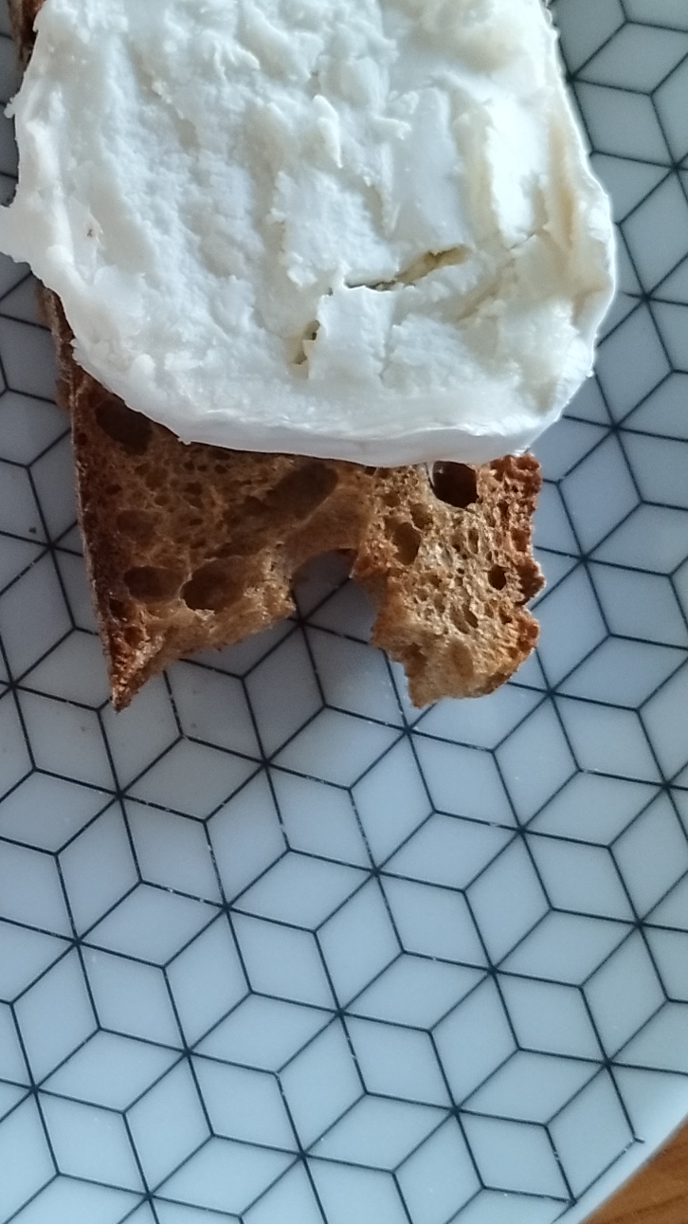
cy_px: 518
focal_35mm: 81
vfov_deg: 26.2
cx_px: -123
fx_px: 2628
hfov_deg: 14.5
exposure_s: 1/50
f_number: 1.89
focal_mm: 5.89
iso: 630
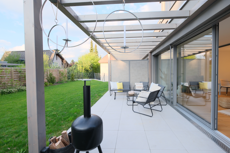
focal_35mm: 16
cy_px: 74
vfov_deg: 73.7
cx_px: 119
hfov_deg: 96.7
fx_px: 102
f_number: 4
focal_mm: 10
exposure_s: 1/45
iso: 125
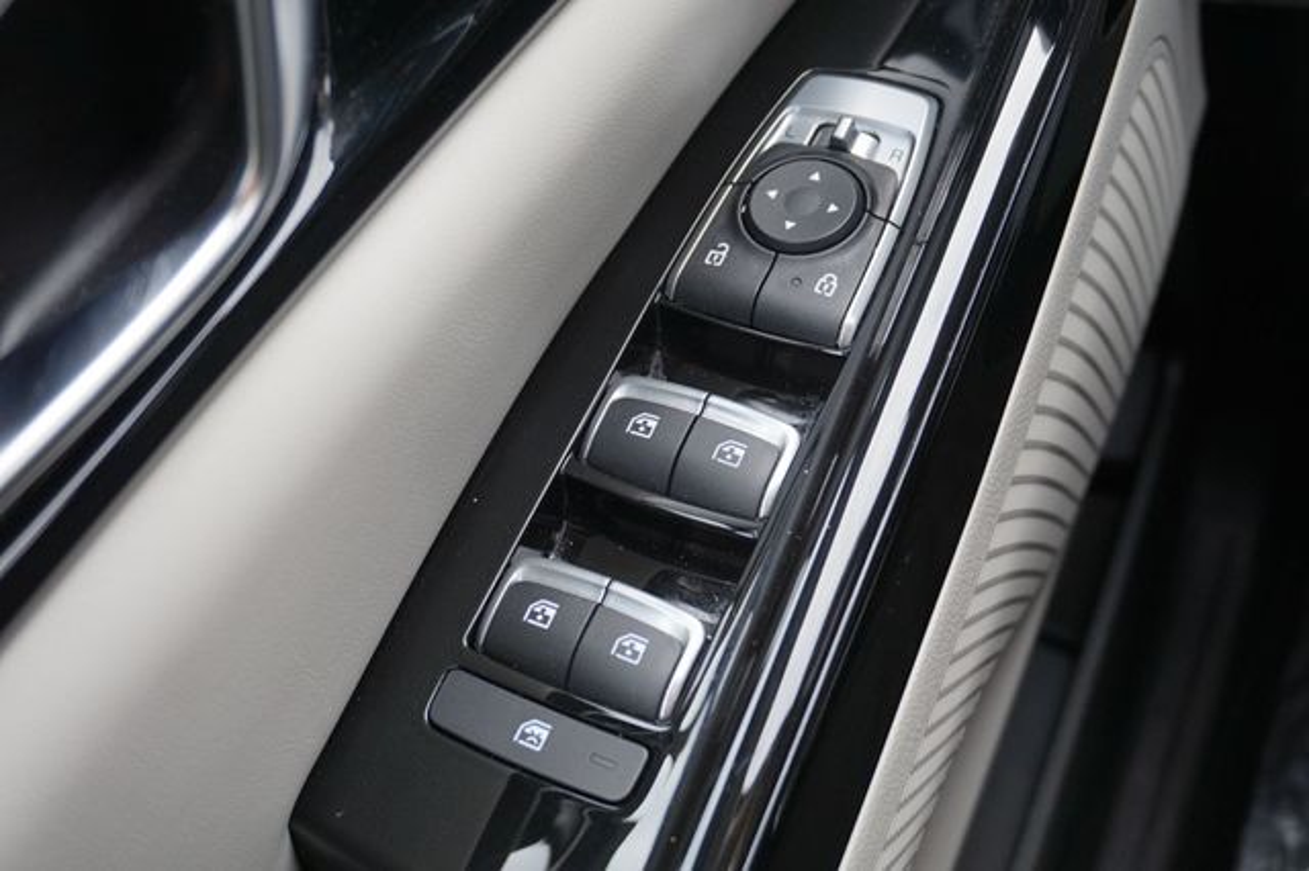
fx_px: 1472
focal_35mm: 40
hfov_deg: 47.9
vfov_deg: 33.0
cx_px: 654
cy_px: 436
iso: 250
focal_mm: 27
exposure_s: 1/60
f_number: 4.5
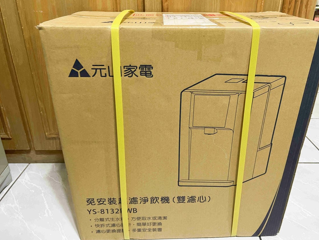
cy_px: 113
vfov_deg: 49.7
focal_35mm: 28
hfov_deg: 63.4
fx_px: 258
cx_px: 171
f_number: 1.5
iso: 320
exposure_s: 1/60
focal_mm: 5.7
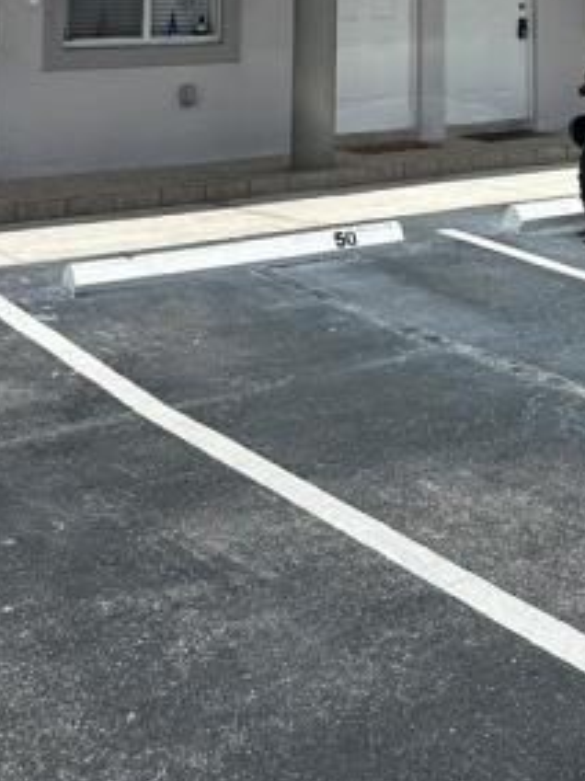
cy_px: -132
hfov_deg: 22.6
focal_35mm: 61
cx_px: 643
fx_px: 1376
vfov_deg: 28.1
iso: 80
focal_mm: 6.86
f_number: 1.78
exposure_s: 1/6211
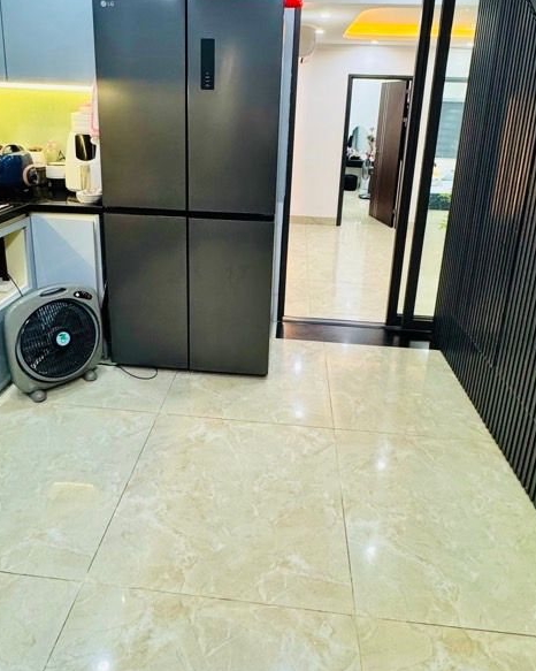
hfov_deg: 58.7
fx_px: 476
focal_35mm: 24
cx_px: 250
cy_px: 232
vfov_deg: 68.6
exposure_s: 1/100
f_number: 2.2
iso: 320
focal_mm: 2.22
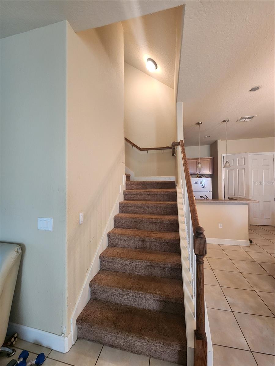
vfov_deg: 106.2
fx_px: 138
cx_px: 138
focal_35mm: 13
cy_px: 183
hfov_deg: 89.9
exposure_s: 1/40
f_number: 2.2
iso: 320
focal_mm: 2.2
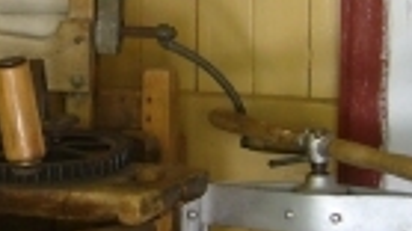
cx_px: 56
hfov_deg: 13.0
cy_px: 30
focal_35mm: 165
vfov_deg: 7.3
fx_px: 1802
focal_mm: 5.8
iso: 100
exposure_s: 1/15
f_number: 2.8
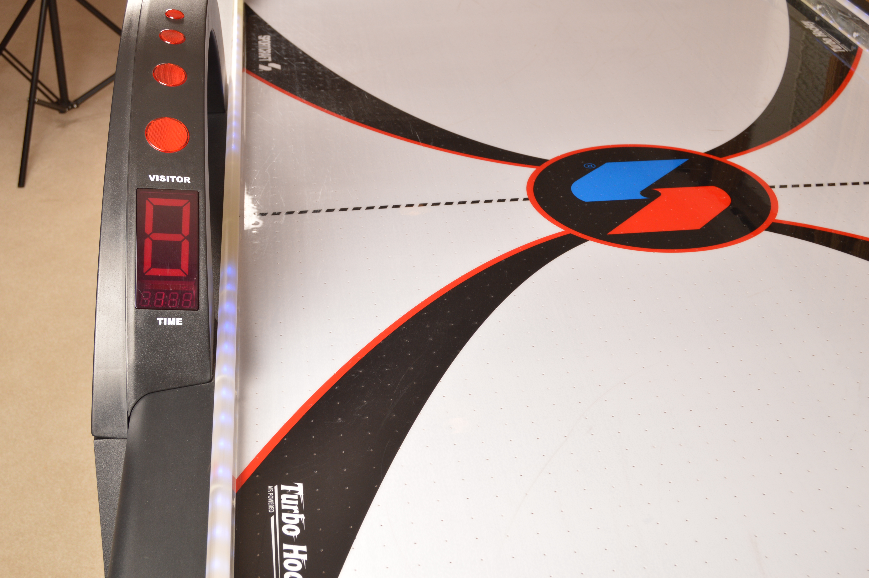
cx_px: 434
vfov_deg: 26.4
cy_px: 289
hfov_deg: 38.9
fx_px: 1230
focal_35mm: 51
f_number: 6.3
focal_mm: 34
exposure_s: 1/160
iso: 200
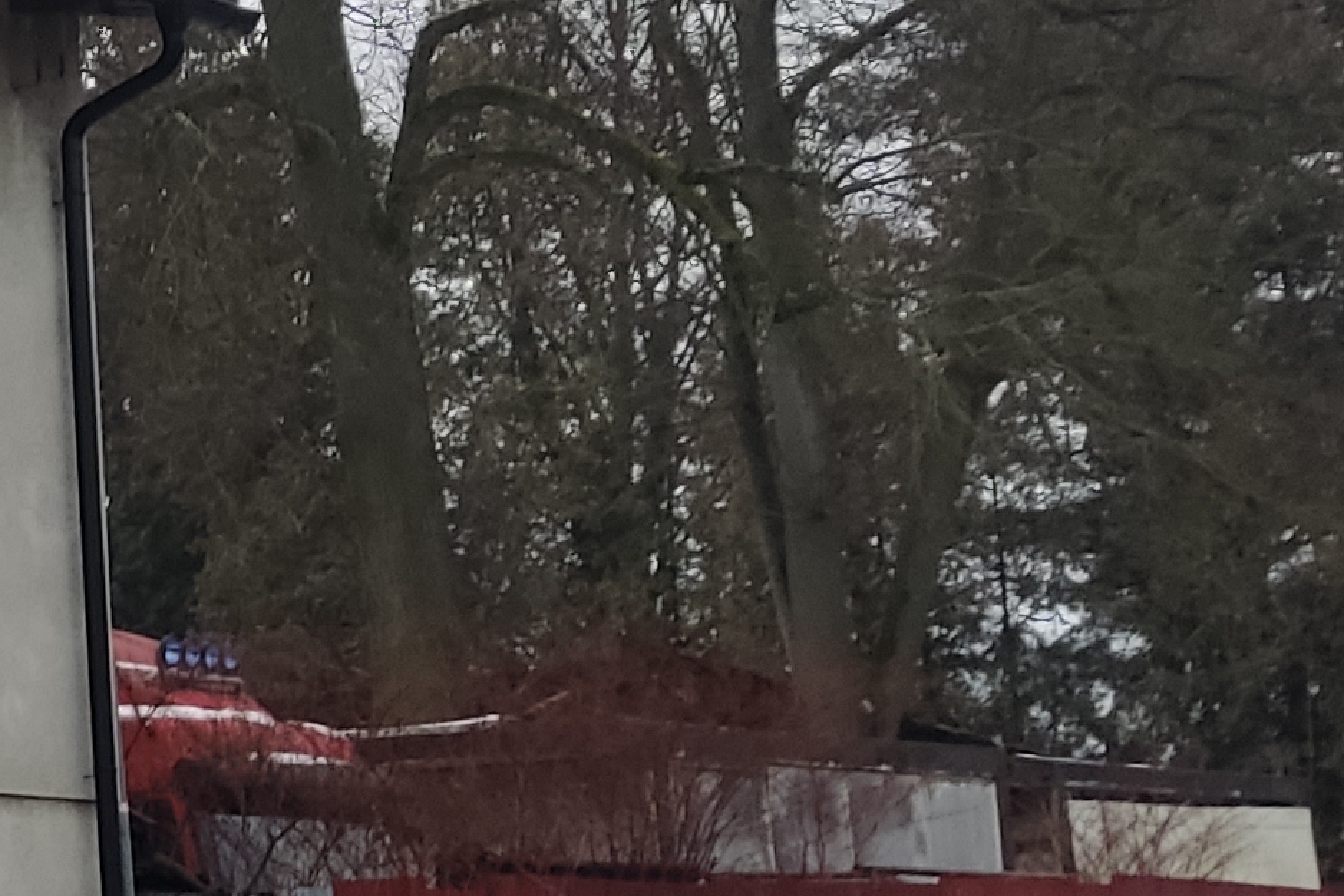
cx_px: -1170
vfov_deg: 12.3
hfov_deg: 15.5
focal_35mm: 111
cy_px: 606
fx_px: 4144
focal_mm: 4.71
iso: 195
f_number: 1.79
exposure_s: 1/50
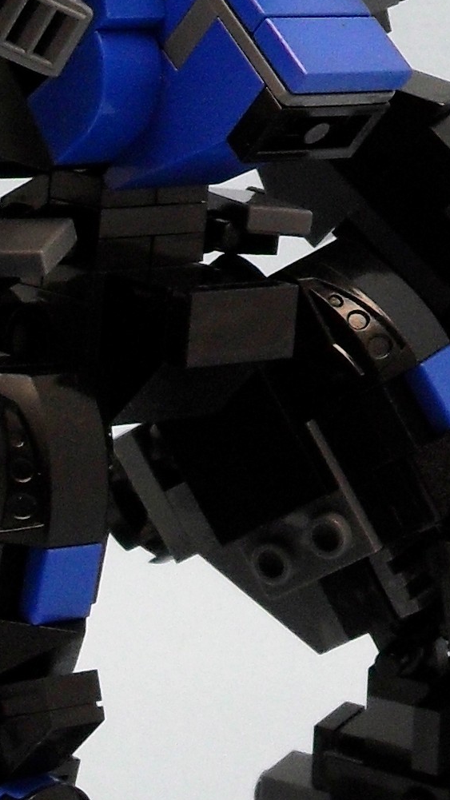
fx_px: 2949
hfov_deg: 8.7
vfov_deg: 15.4
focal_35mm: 139
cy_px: 221
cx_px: 452
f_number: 2.8
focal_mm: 6.2
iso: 100
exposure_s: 1/90
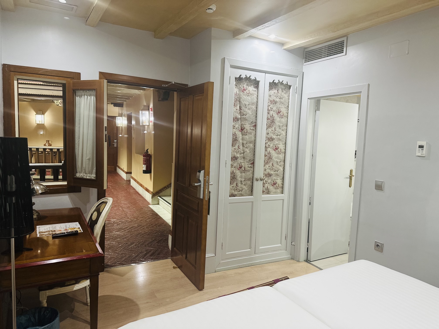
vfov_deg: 56.8
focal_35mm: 24
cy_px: 164
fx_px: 304
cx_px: 220
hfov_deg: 71.6
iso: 200
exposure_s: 1/50
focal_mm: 6.86
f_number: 1.78
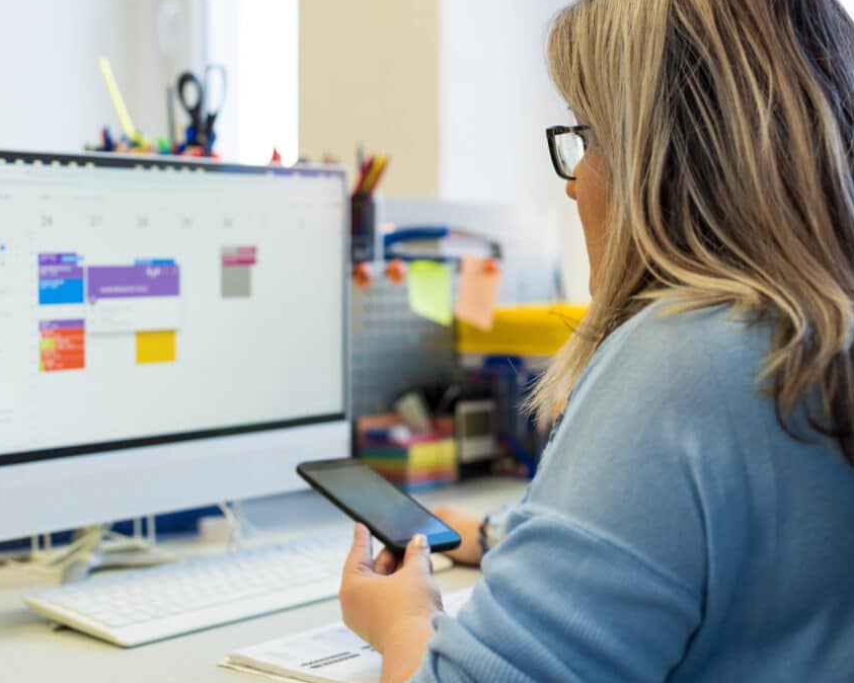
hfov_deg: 33.0
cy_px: 340
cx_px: 418
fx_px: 1440
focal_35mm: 57
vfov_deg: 26.7
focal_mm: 50
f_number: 3.2
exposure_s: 1/125
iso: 160
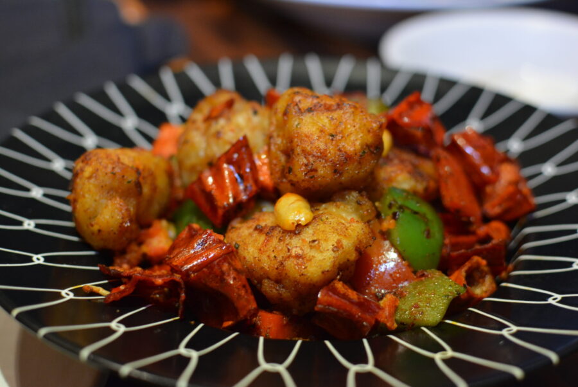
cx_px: 289
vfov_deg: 25.8
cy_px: 194
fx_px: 844
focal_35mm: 52
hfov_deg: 37.8
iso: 1400
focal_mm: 35
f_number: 2.8
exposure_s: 1/30
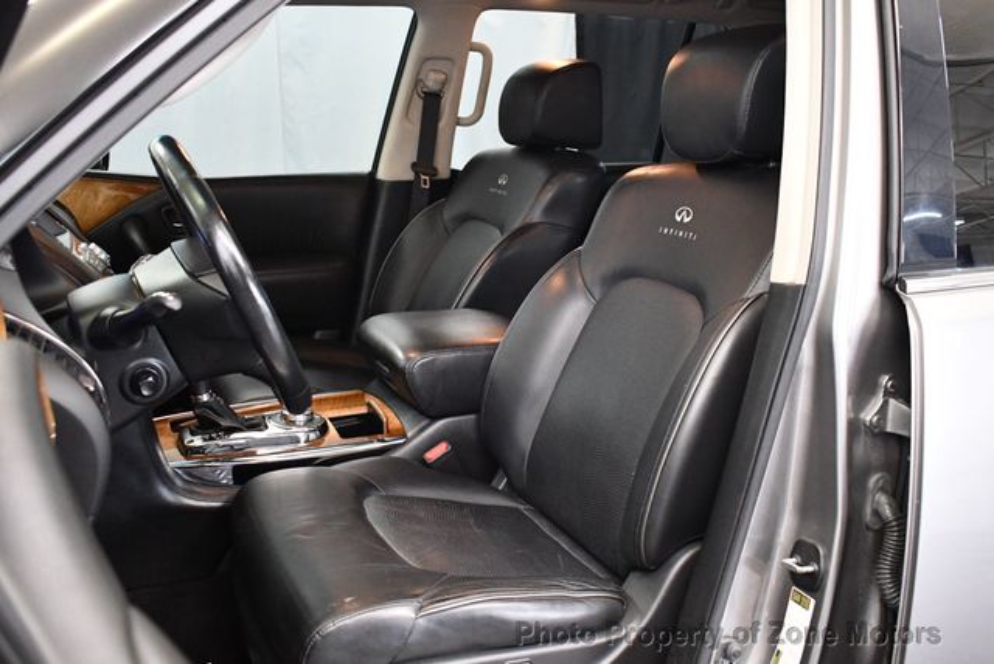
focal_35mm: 36
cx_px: 497
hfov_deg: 53.1
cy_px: 332
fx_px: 995
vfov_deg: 36.9
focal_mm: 18
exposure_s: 1/60
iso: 3200
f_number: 3.5
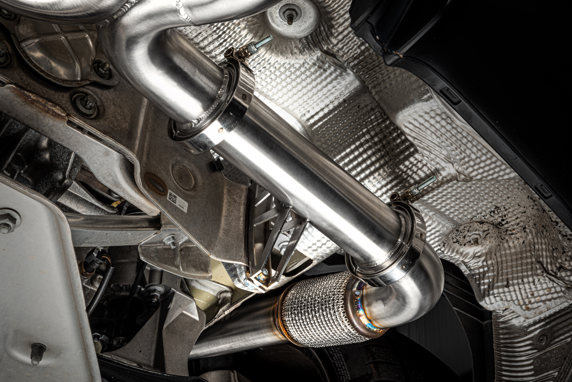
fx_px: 970
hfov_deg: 32.9
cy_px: 190
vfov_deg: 22.3
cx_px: 285
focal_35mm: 61
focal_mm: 60
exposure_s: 1/160
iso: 200
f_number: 22
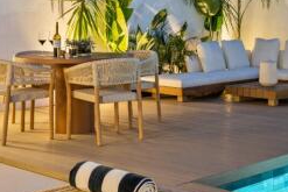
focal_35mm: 77
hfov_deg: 26.2
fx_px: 616
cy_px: 30
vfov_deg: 17.5
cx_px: 181
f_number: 8
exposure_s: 10
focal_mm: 40
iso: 100
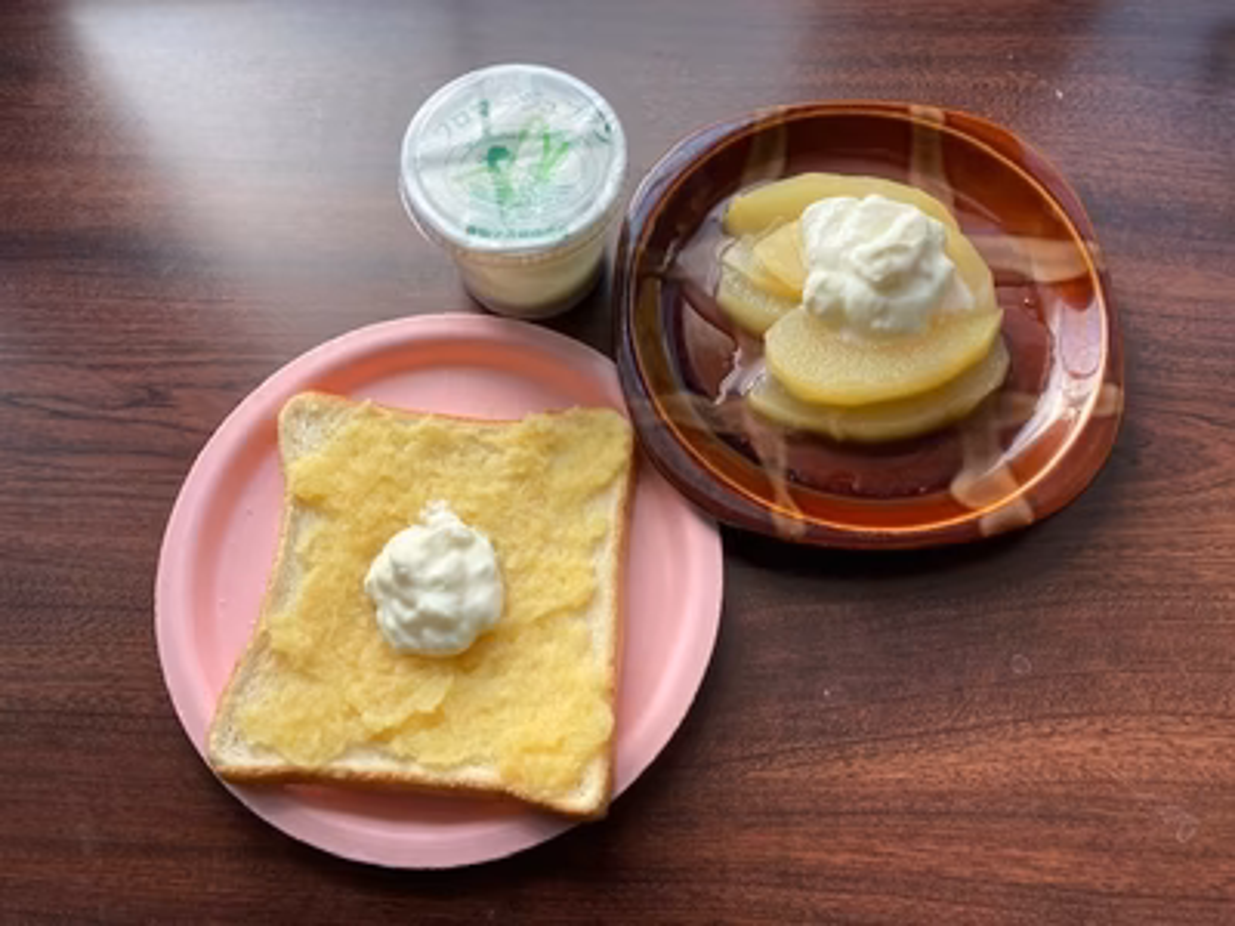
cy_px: 463
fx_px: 999
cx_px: 618
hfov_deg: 63.4
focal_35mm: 28
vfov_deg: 49.7
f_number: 1.8
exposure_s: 1/190
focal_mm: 3.99
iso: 20
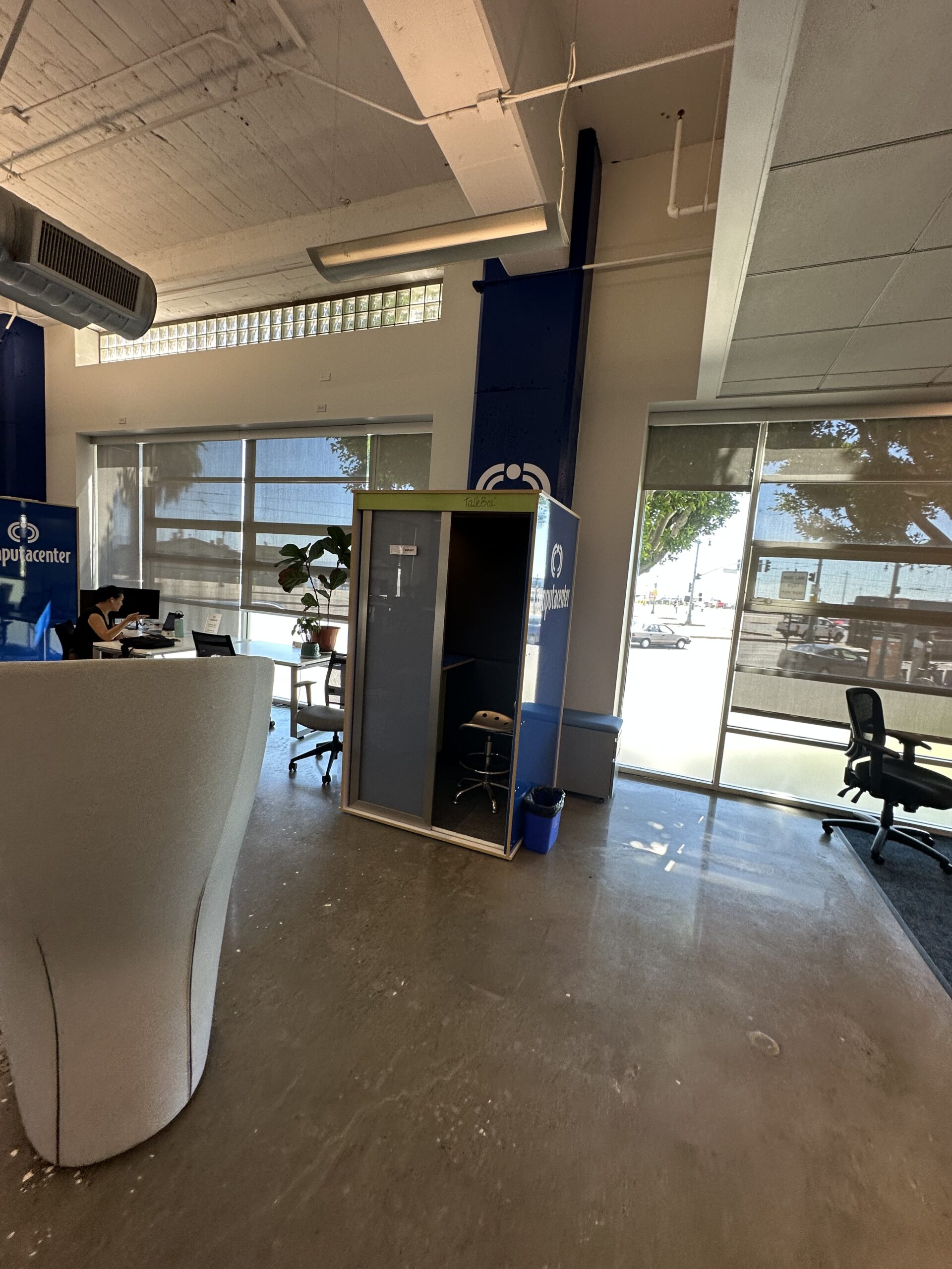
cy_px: 634
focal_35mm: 14
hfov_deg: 85.7
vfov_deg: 102.1
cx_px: 476
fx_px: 513
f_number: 2.2
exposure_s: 1/120
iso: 100
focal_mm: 2.22
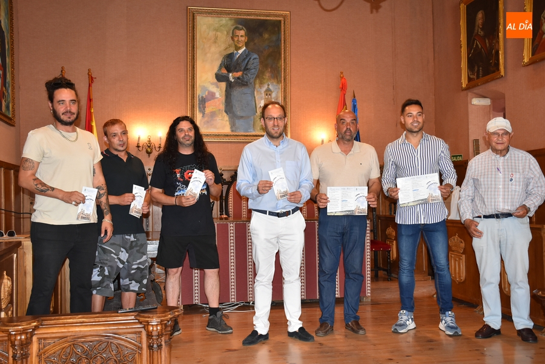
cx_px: 272
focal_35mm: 36
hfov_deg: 53.1
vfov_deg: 37.0
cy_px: 182
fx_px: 546
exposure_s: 1/80
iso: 800
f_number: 4.5
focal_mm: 24
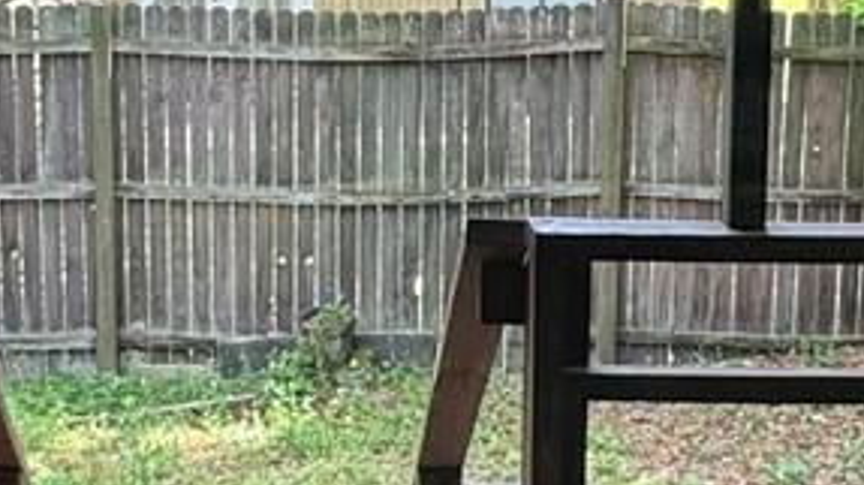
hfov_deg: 24.9
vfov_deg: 14.2
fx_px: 1946
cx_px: 313
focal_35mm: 85
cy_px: 199
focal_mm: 2.22
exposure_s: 1/99
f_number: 2.2
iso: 50
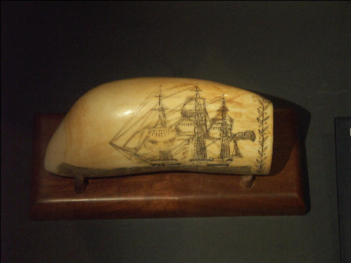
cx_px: 176
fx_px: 1339
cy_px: 132
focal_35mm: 132
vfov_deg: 11.2
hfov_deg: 14.9
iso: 200
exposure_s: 1/5
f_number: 3.2
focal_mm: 33.34
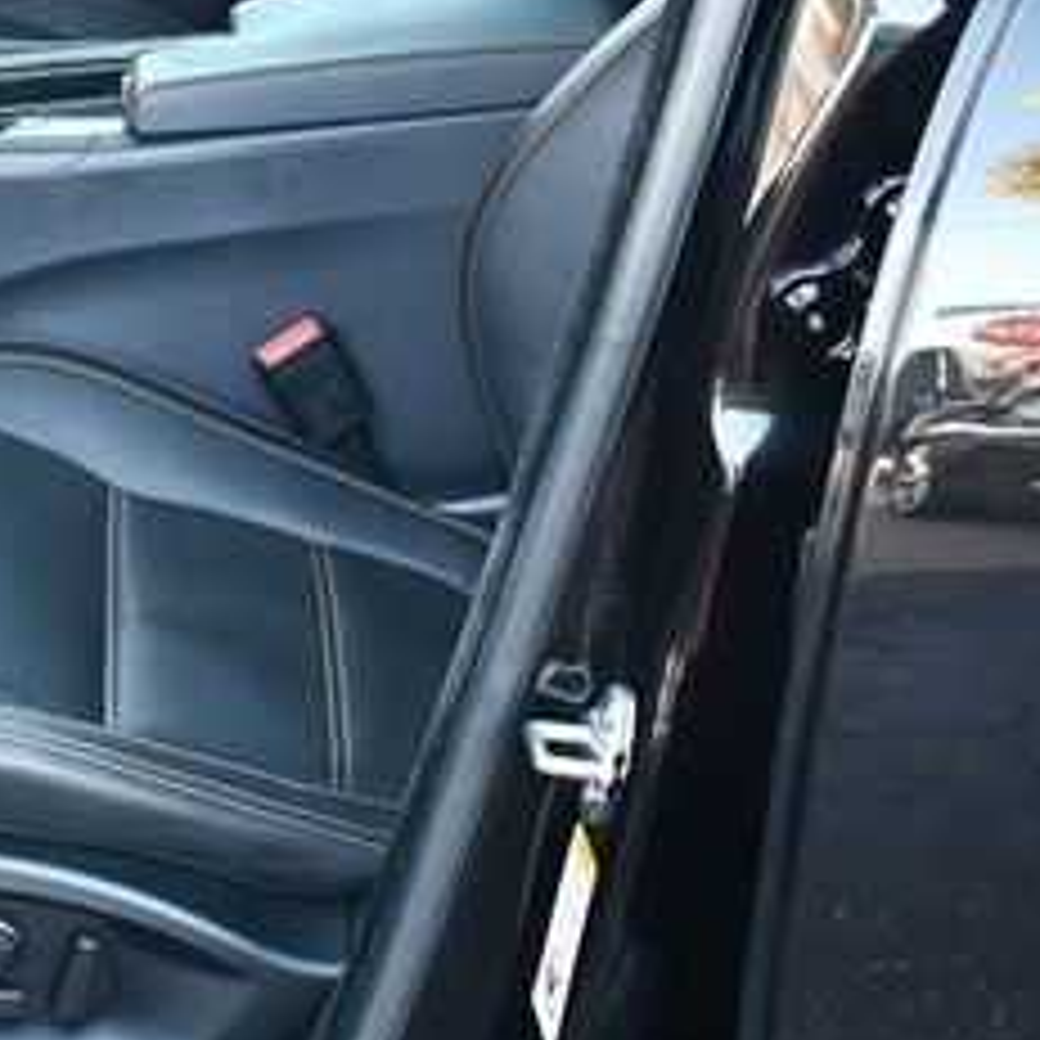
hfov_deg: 19.4
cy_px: 297
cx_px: -167
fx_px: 2889
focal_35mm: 85
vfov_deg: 20.3
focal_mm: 18
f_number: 3.5
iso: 1100
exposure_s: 1/125
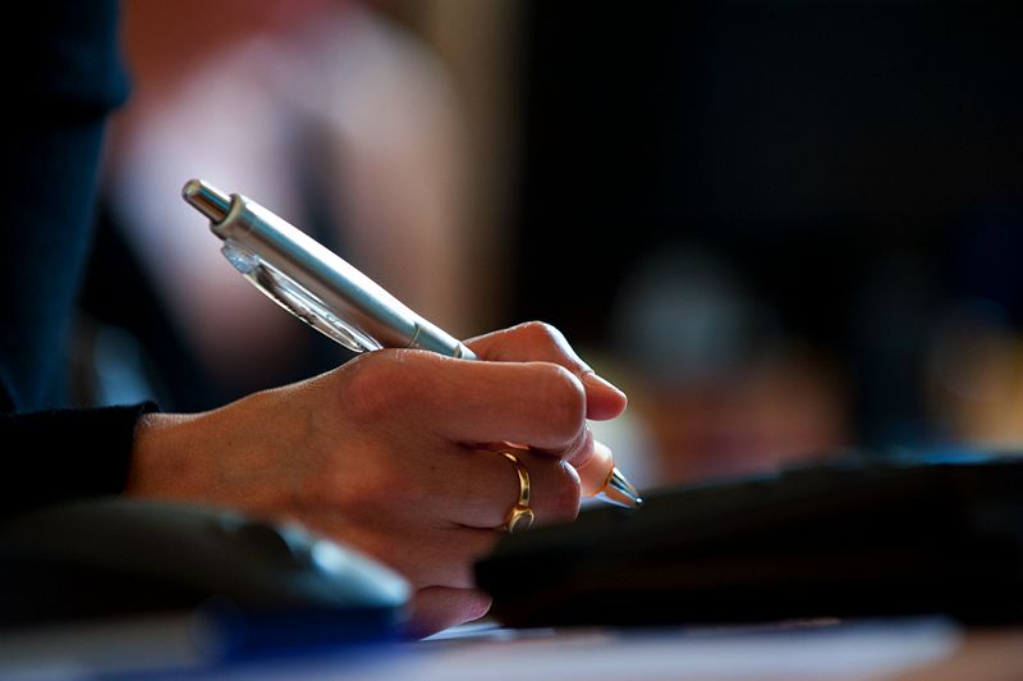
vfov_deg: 6.9
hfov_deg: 10.3
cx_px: 512
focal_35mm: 200
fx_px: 5679
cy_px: 340
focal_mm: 200
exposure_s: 1/160
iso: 1250
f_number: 5.6
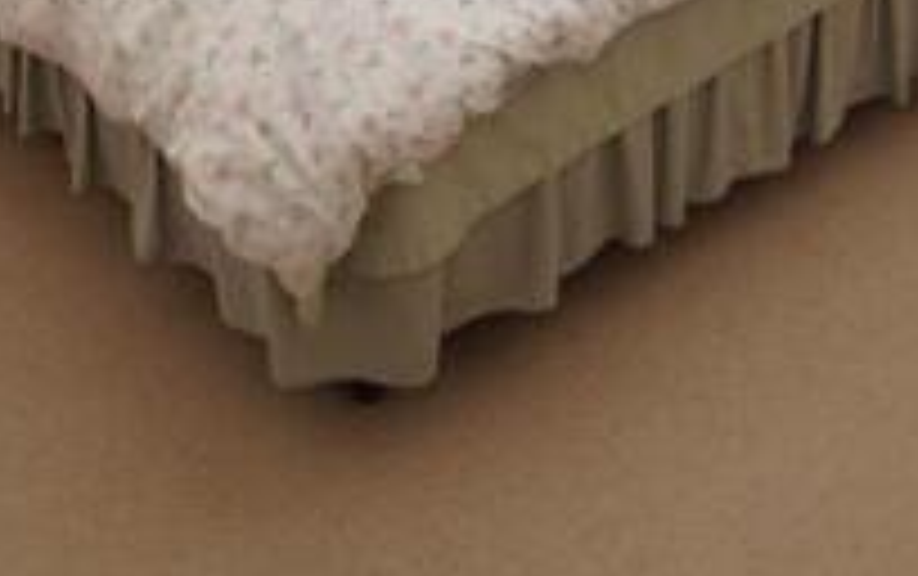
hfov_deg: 41.0
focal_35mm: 49
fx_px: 1227
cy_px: -128
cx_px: 493
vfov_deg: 23.9
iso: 125
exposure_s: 1/60
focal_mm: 10
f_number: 3.5
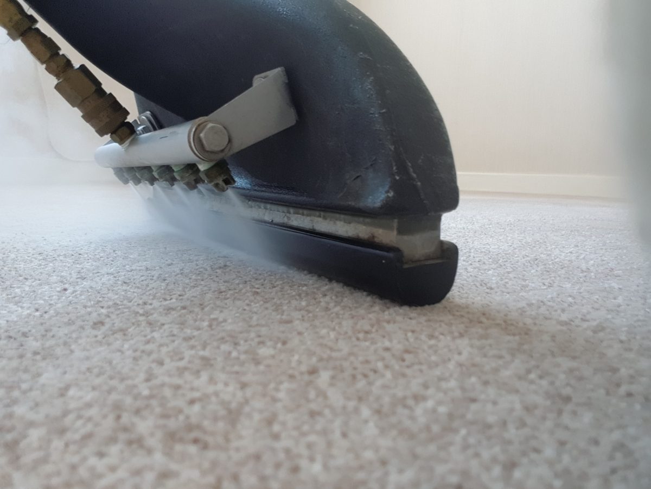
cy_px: 244
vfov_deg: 54.9
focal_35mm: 25
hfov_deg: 69.4
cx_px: 326
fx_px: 470
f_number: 1.7
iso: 160
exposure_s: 1/33
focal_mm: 2.95
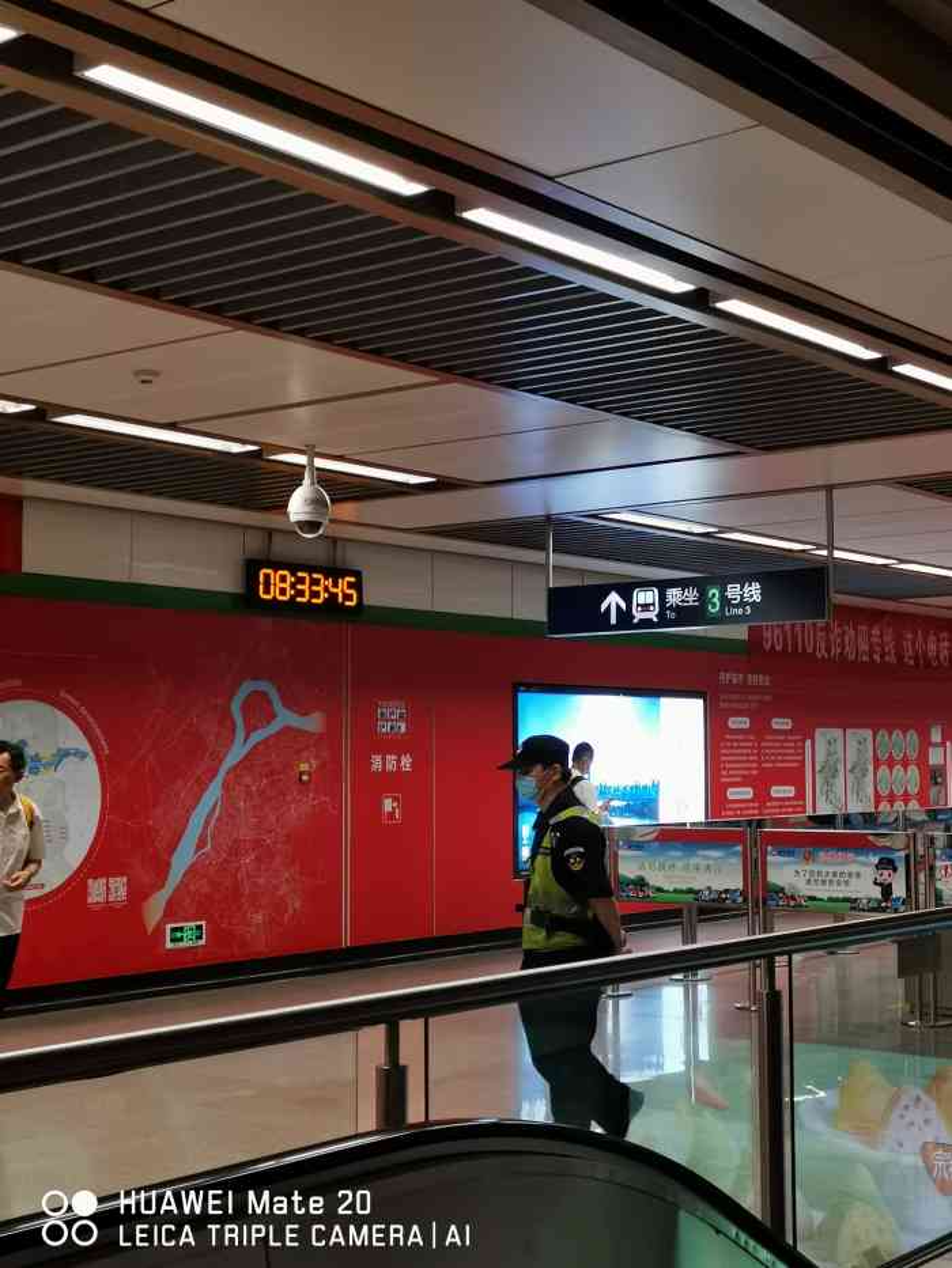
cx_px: 476
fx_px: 1833
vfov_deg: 38.2
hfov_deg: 29.1
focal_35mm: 50
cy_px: 634
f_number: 1.8
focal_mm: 4.75
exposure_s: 1/100
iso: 160
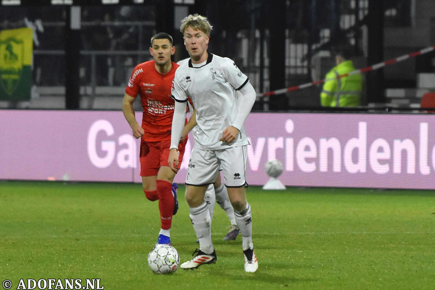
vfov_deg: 5.1
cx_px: 218
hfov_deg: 7.6
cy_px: 145
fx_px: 3262
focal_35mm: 270
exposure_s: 1/640
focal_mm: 180
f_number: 2.8
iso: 2500
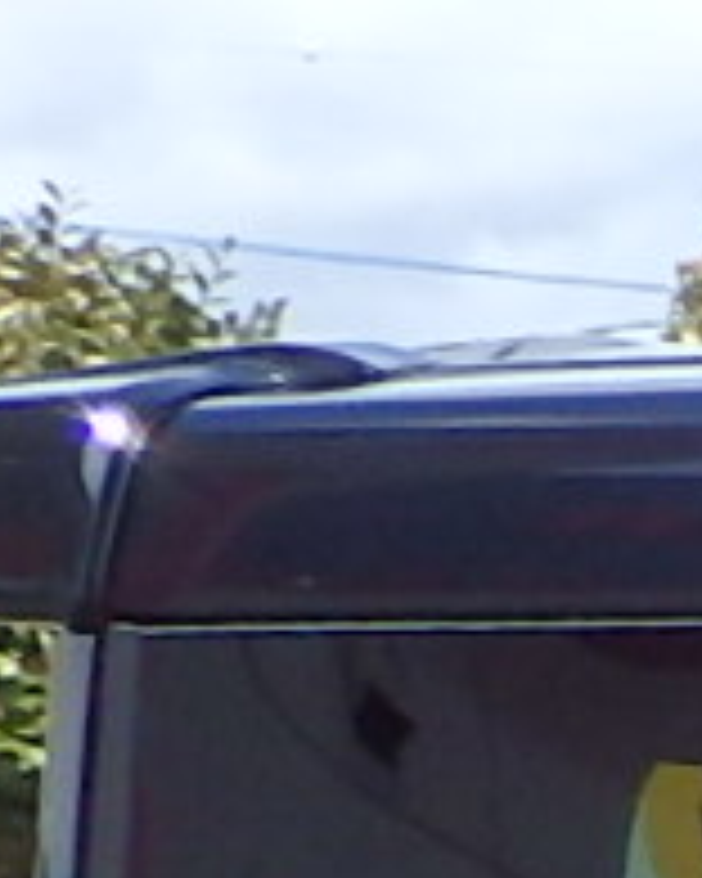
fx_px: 7480
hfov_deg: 4.5
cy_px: 2229
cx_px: 3753
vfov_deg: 6.4
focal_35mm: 288
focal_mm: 5.5
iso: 125
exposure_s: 1/1600
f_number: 9.4
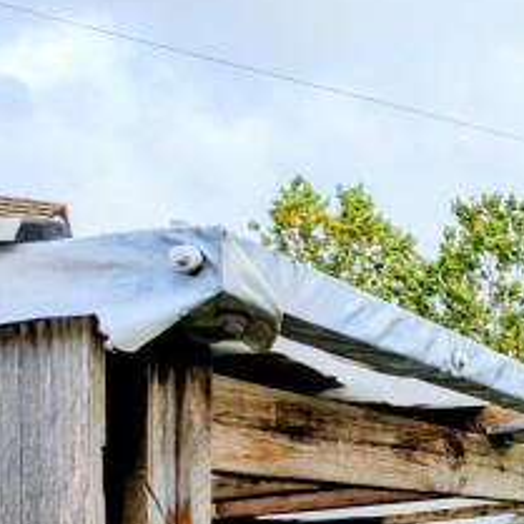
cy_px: 508
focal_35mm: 52
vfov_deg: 30.7
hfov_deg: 22.1
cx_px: 915
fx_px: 891
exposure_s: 1/1567
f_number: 1.95
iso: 41
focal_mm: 2.23
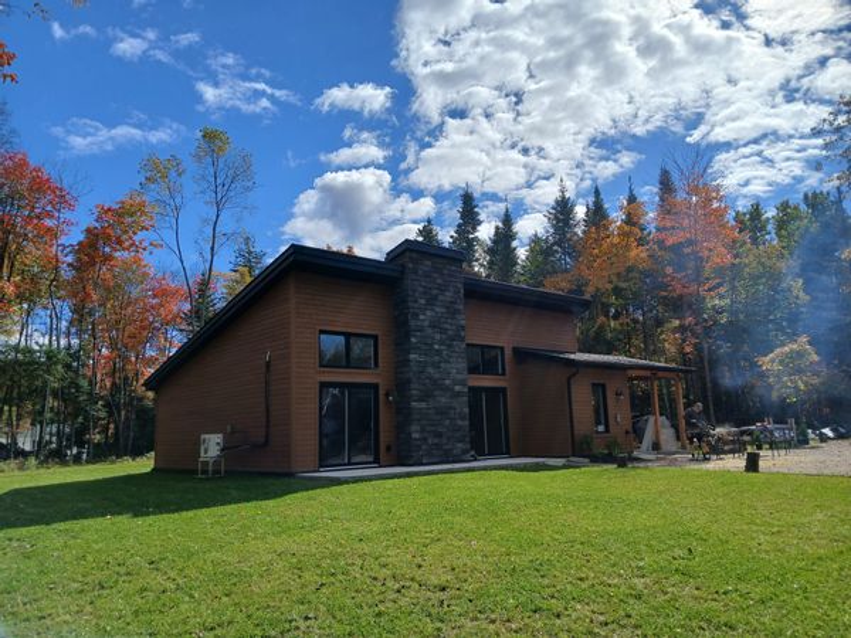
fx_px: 639
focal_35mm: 26
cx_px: 426
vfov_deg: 53.1
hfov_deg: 67.3
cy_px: 319
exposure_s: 1/1052
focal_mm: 3.98
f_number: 1.8
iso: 20
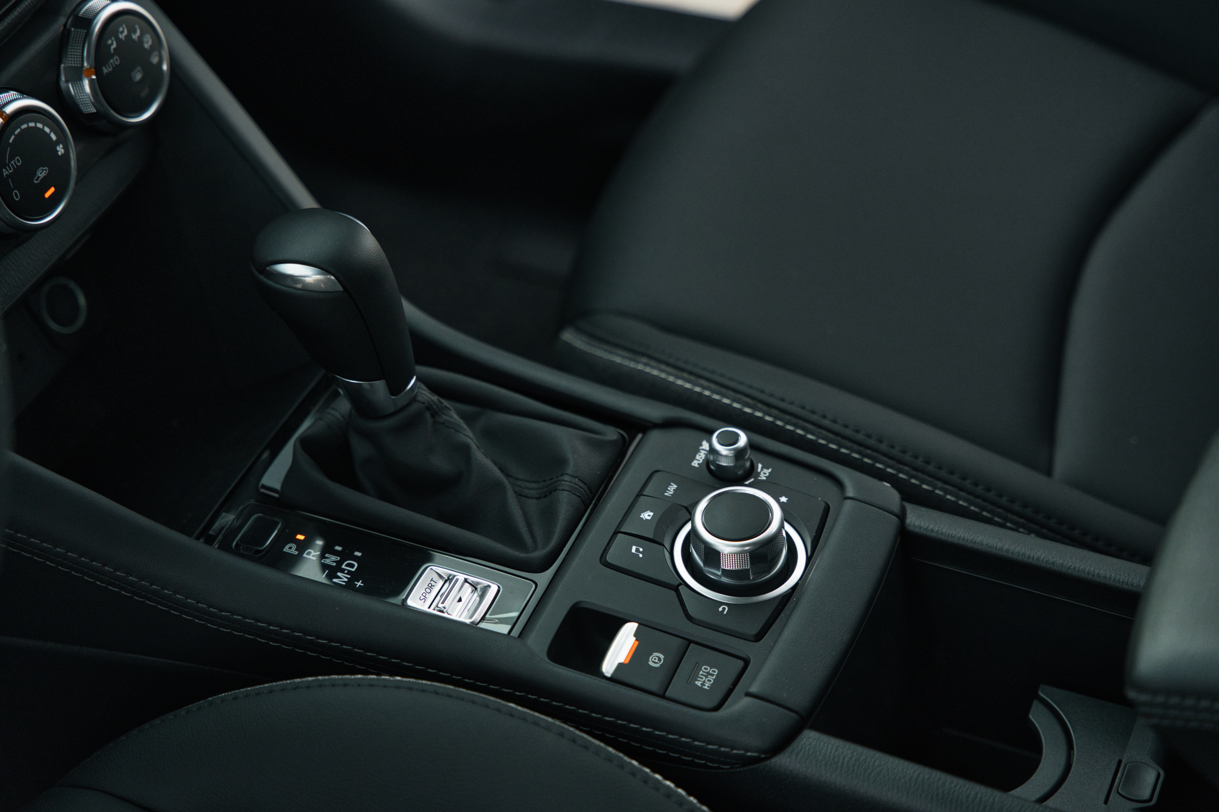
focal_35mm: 70
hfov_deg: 28.8
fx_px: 2370
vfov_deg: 19.5
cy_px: 406
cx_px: 610
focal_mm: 70
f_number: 2.8
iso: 2000
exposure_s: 1/100
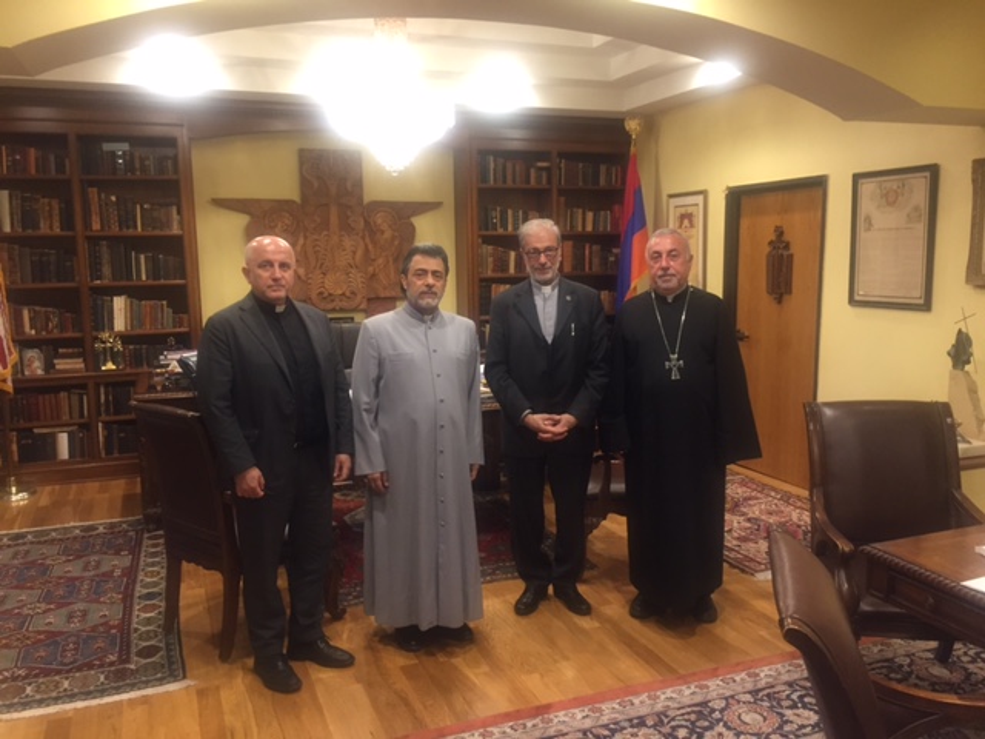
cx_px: 492
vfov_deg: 48.2
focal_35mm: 29
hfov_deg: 61.7
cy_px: 370
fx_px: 825
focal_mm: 4.15
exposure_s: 1/30
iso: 125
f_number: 2.2
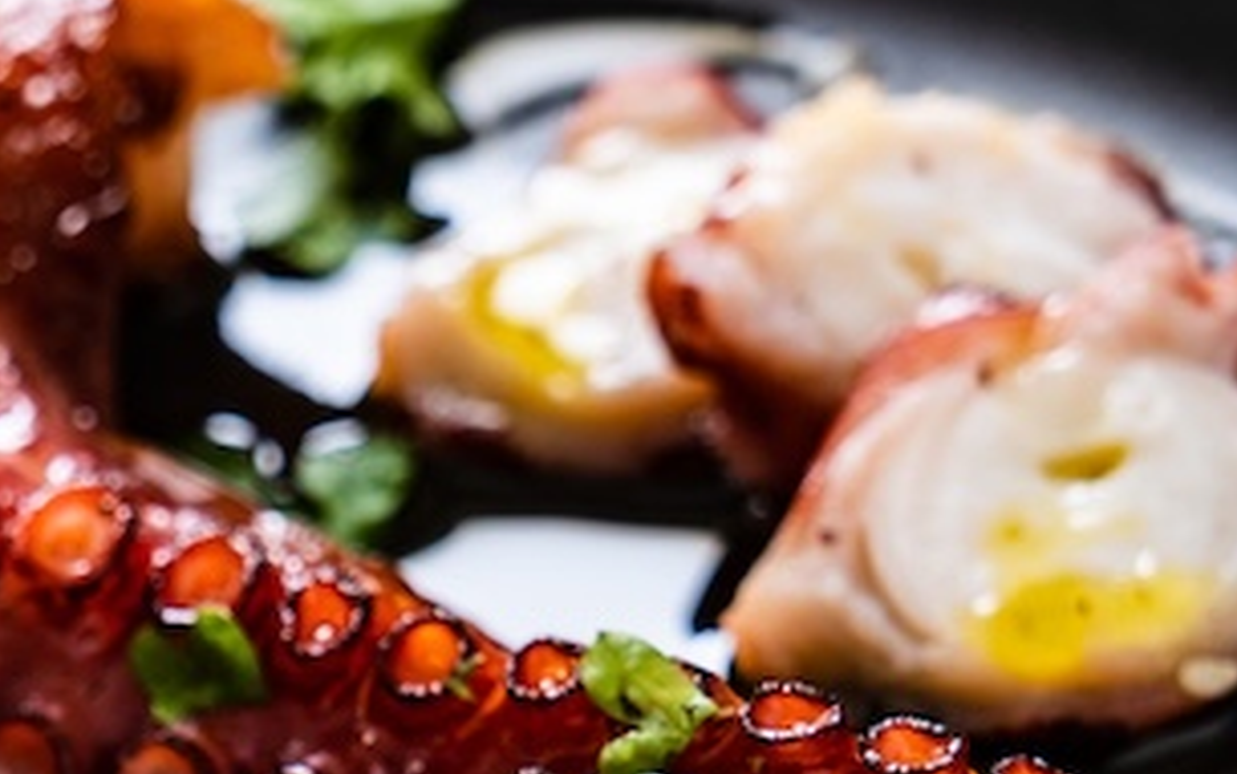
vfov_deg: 4.9
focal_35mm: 265
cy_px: 894
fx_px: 8939
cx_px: 51
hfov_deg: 7.9
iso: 400
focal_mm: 95
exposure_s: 1/1.25
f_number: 9
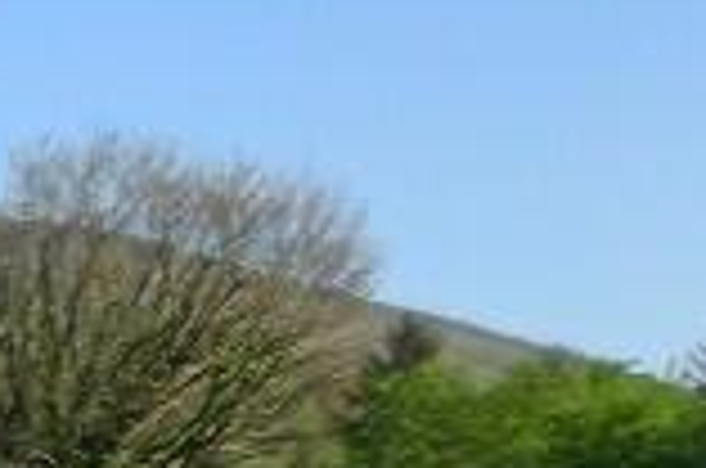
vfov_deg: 7.8
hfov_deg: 9.9
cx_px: -1214
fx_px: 3327
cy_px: 810
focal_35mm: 170
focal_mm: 4.6
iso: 25
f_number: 2
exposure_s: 1/324
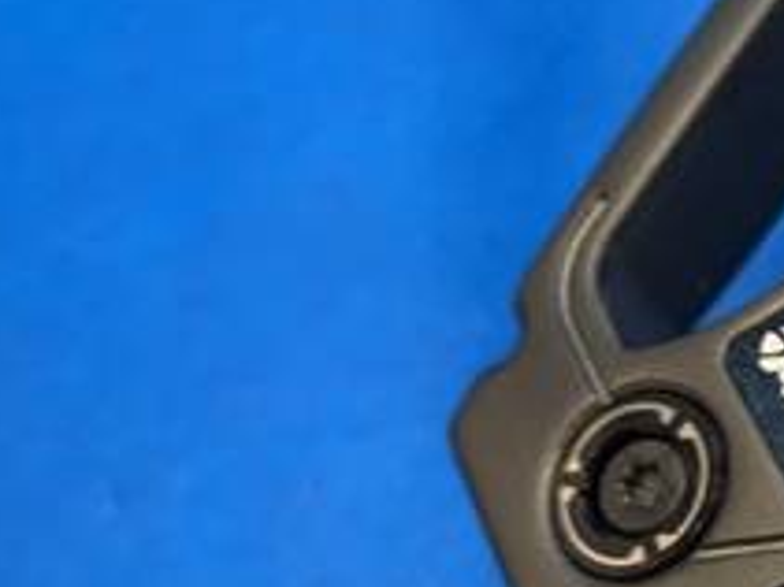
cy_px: 390
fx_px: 1788
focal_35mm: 79
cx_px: 1100
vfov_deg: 18.6
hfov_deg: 21.6
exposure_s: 1/60
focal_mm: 4.25
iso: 100
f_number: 1.8
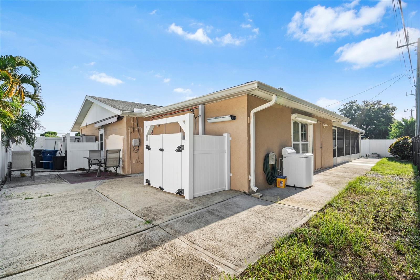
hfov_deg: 96.7
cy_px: 140
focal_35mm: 16
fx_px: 187
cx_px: 210
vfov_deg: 73.7
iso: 100
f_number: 8
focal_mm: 16
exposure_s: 1/10
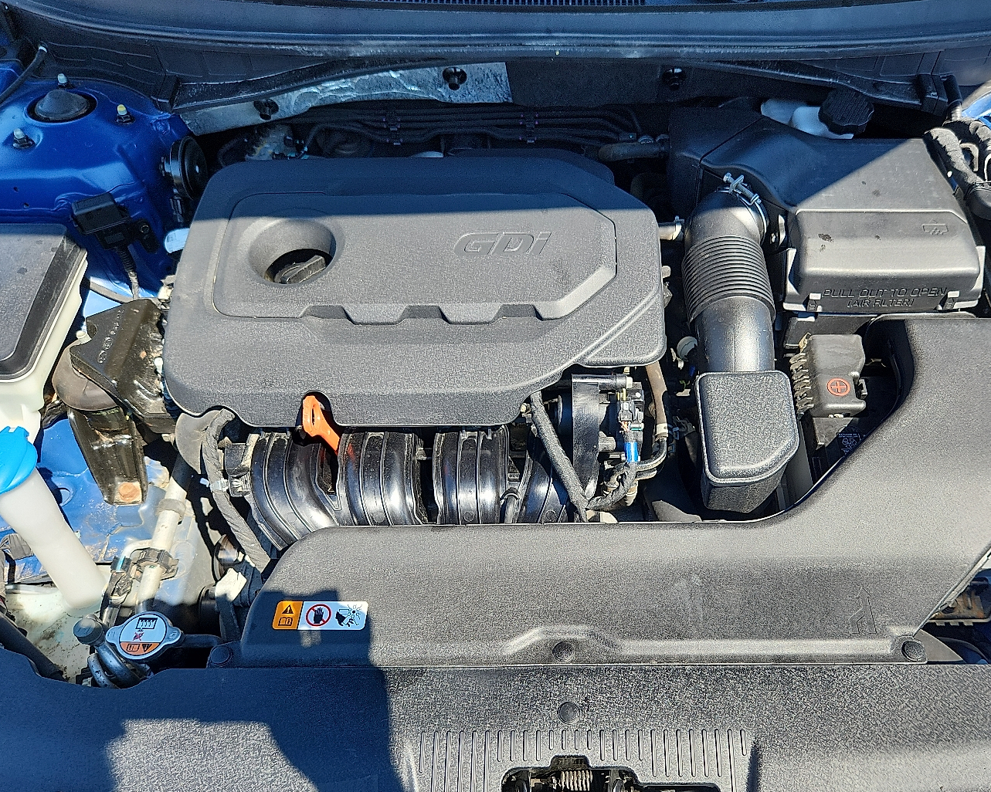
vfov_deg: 51.3
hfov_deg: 61.9
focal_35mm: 28
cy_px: 462
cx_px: 569
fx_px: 821
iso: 50
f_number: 1.8
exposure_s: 1/345
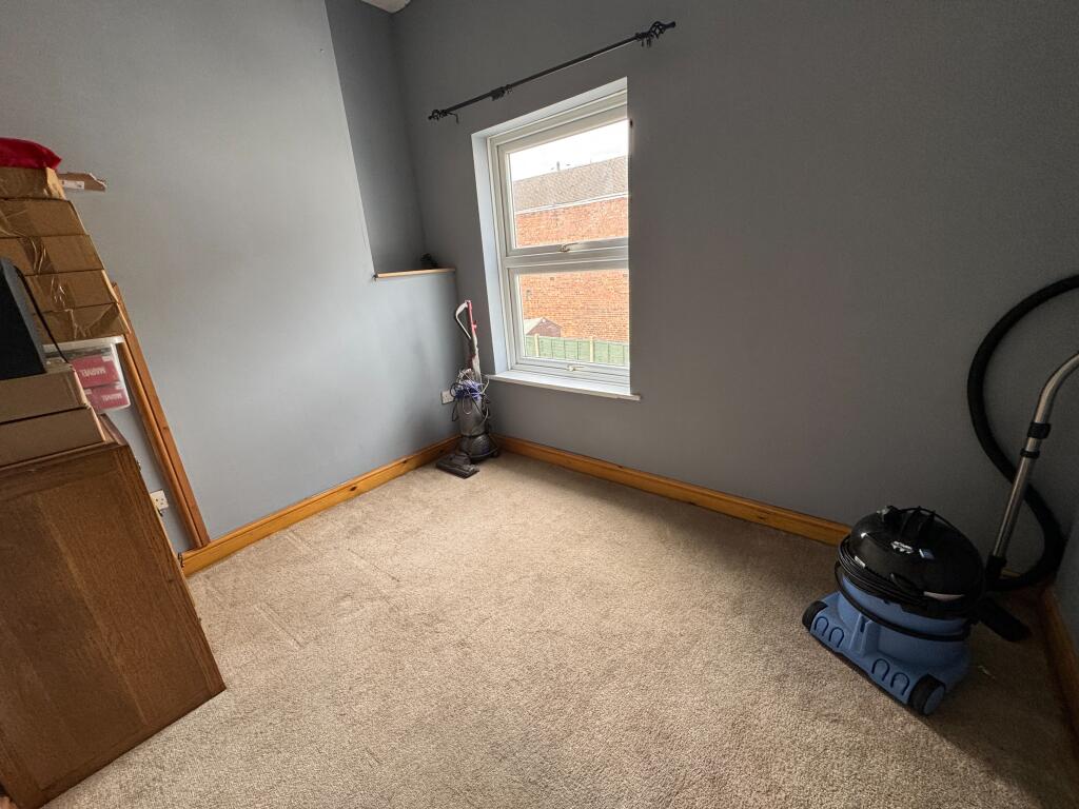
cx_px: 540
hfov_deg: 102.1
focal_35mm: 14
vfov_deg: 85.7
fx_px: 436
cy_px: 404
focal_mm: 2.22
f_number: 2.2
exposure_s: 1/99
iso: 160
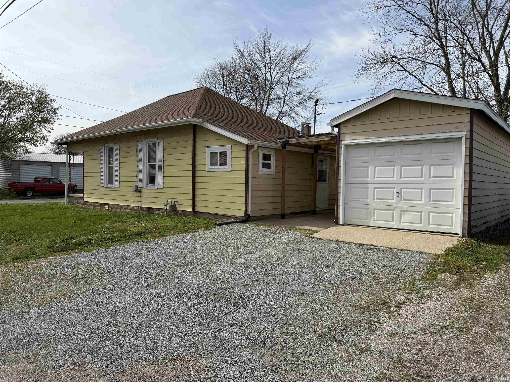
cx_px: 255
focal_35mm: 24
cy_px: 191
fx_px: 354
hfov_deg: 71.6
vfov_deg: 56.8
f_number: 1.78
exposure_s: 1/6711
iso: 80
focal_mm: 6.76
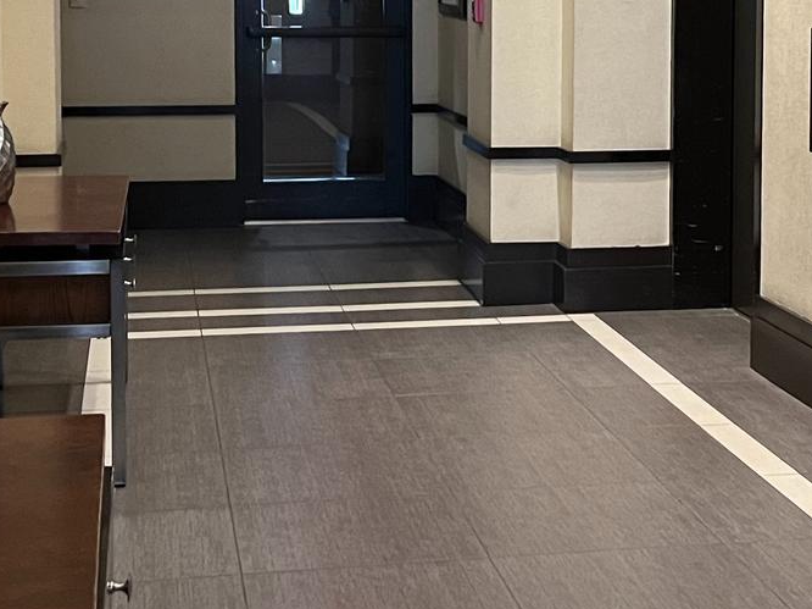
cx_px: 574
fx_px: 1876
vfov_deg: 18.2
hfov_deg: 24.2
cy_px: 107
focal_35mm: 80
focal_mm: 5.7
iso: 500
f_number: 1.5
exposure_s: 1/40
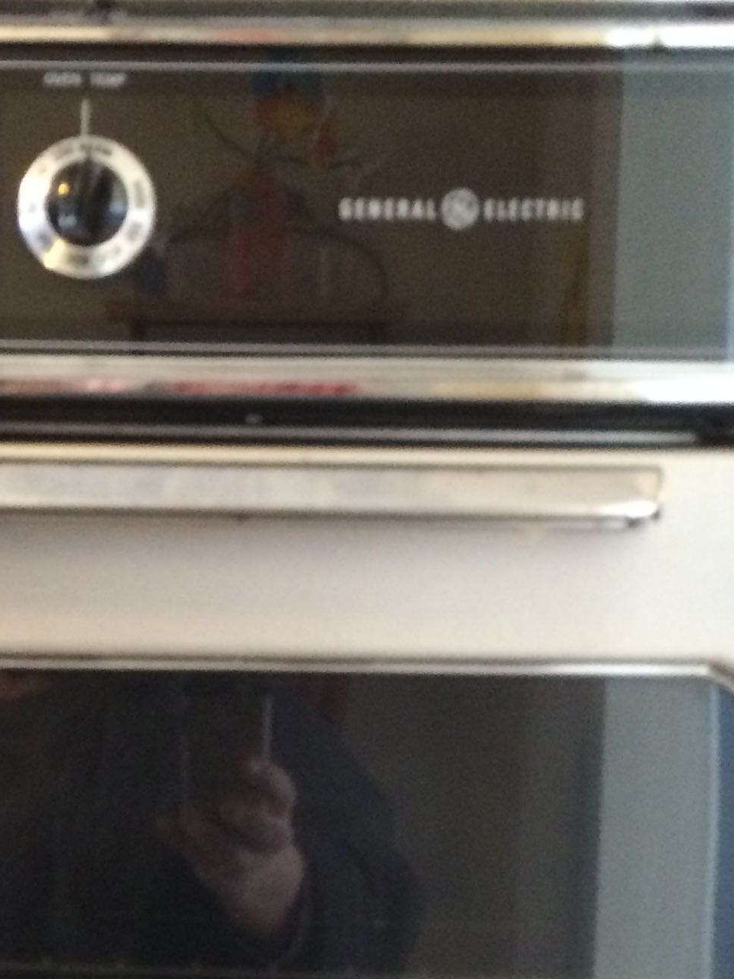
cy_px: 894
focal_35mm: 73
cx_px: 153
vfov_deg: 25.8
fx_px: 2065
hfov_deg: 20.0
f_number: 2.2
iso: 320
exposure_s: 1/15
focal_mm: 4.15
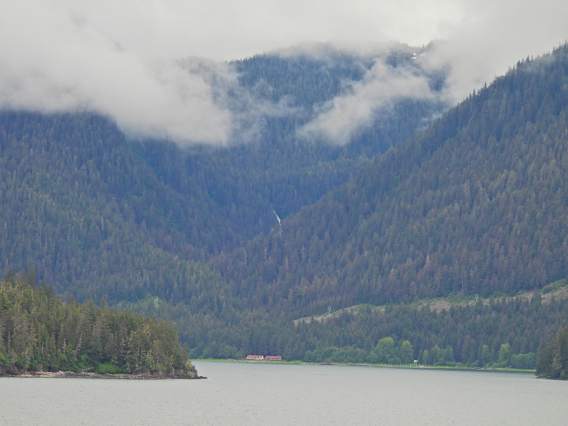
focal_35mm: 150
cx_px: 284
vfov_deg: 9.9
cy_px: 213
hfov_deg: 13.2
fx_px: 2461
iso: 100
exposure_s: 1/400
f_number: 4.5
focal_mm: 26.8
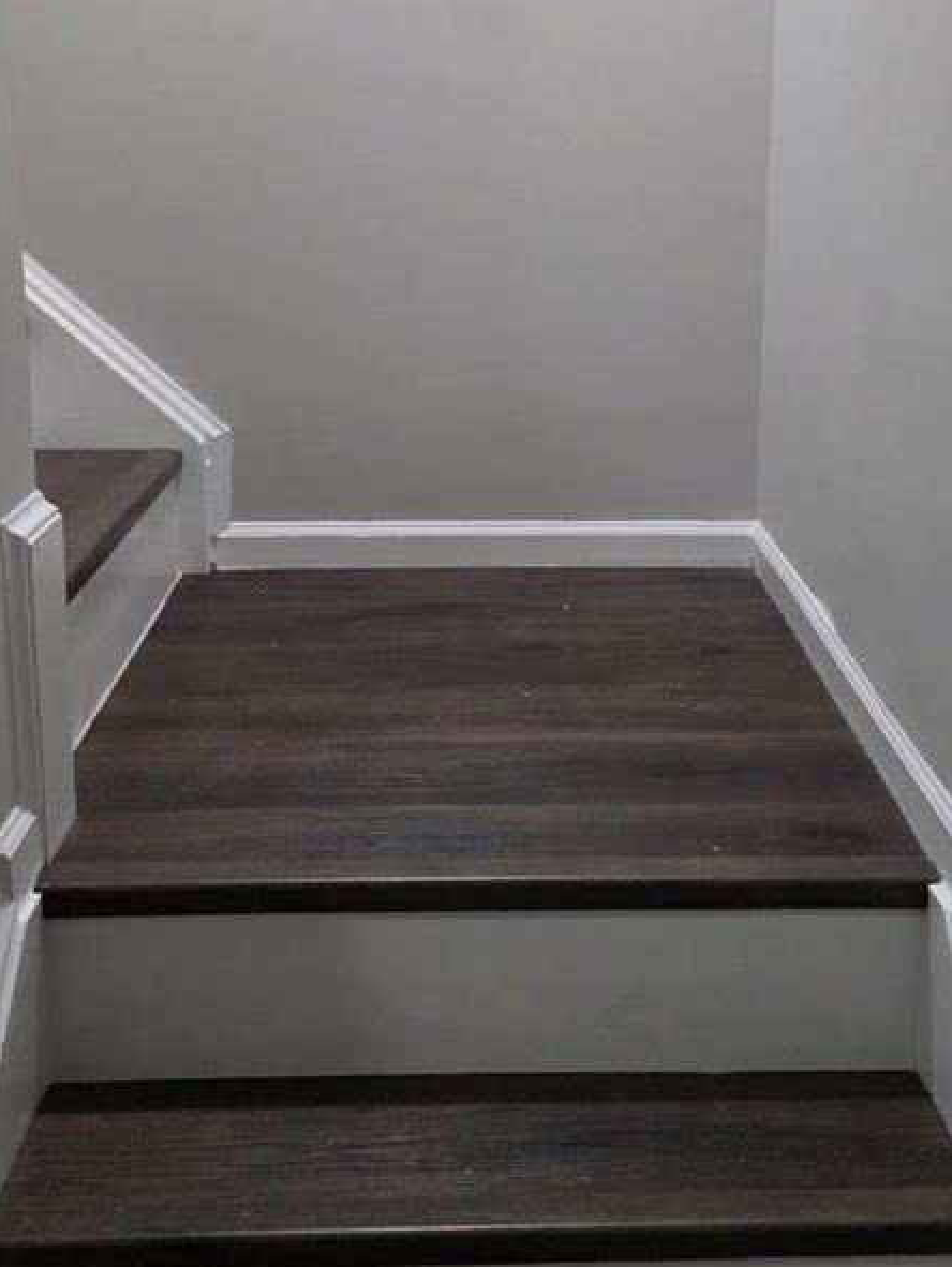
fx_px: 1538
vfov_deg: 44.1
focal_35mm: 42
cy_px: 416
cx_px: 553
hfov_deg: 34.3
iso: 640
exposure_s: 1/120
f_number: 1.7
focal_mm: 6.3
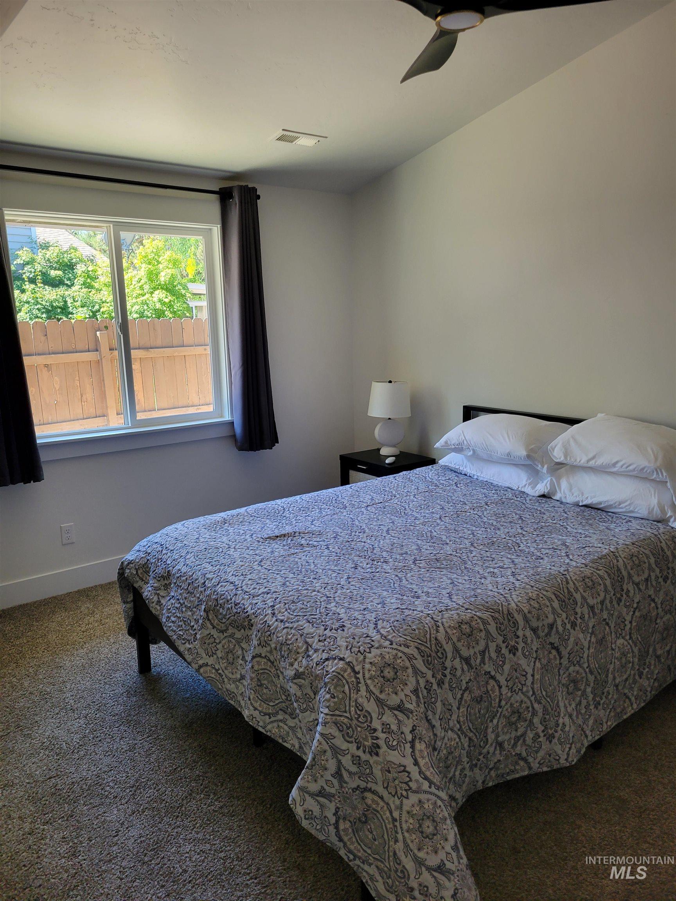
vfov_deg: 67.3
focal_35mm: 26
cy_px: 450
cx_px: 338
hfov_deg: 53.1
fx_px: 677
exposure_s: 1/120
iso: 160
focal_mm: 5.4
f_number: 1.8
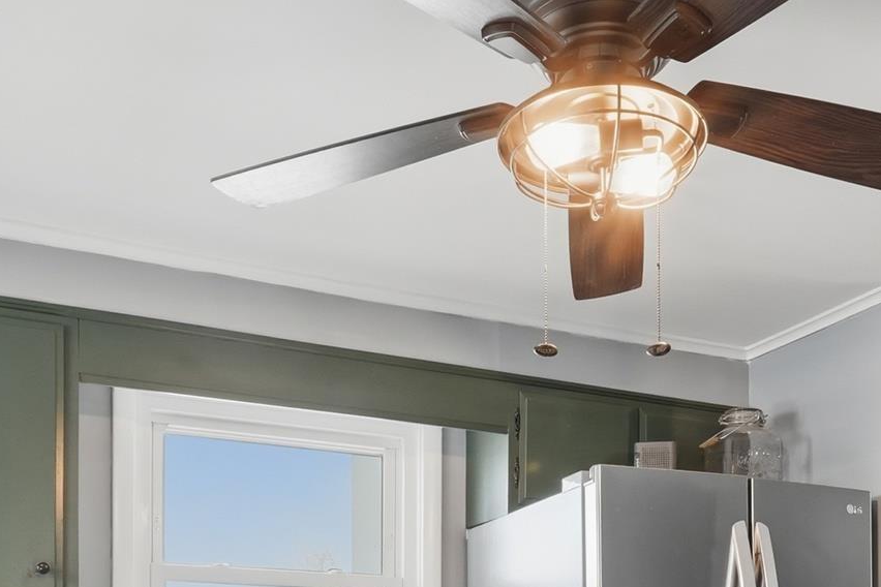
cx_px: 525
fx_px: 1077
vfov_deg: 26.9
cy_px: 712
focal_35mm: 44
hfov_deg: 44.3
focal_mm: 10
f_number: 9
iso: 640
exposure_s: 1/60
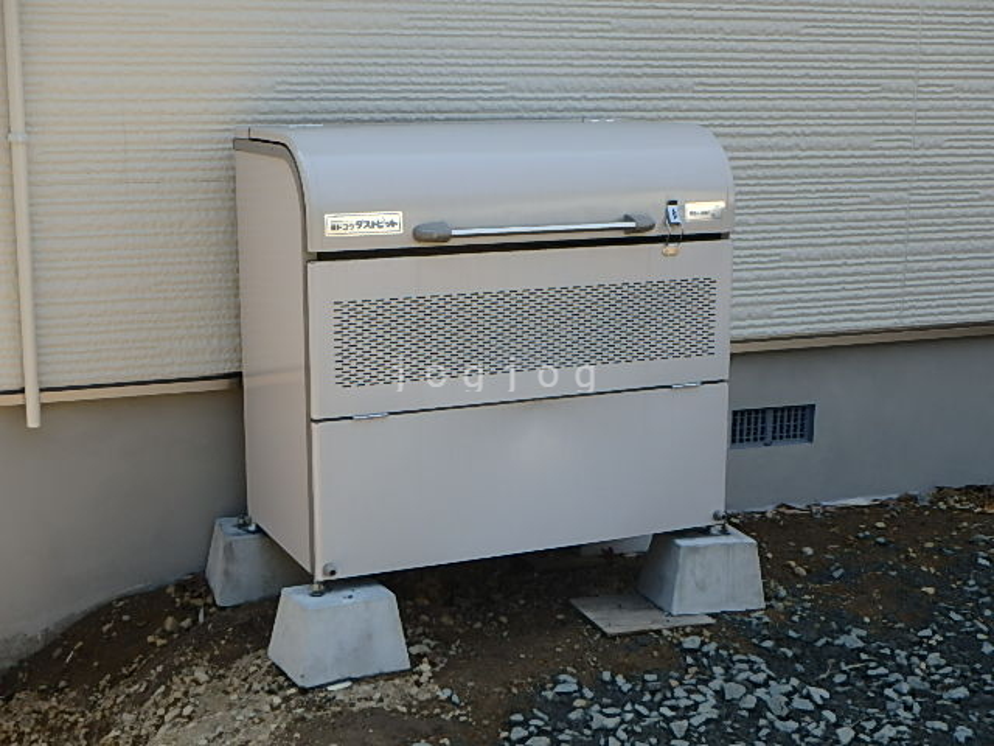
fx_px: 1407
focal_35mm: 49
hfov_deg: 38.9
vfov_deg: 29.7
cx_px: 497
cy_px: 373
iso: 125
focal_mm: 8.7
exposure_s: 1/160
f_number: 5.2
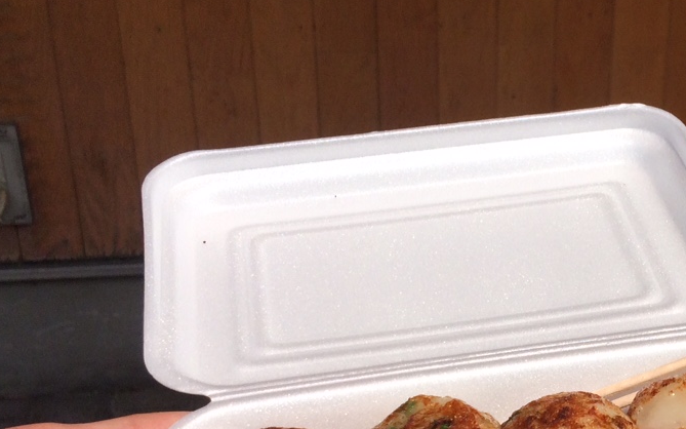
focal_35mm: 75
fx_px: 1402
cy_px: 367
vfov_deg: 17.2
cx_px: 628
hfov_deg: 26.5
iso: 40
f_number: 2.2
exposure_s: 1/5128
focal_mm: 4.15
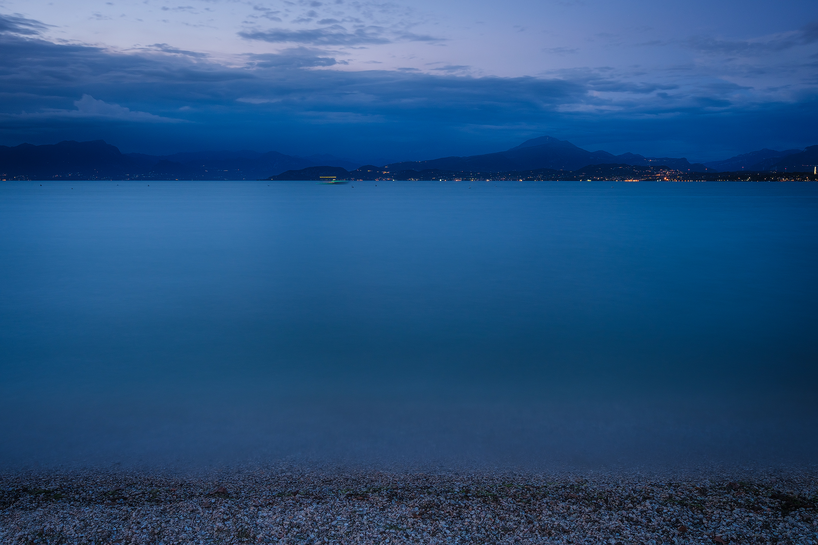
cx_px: 409
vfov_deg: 47.9
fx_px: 613
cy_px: 272
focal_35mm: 27
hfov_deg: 67.4
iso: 160
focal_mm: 18
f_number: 8
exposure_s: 27
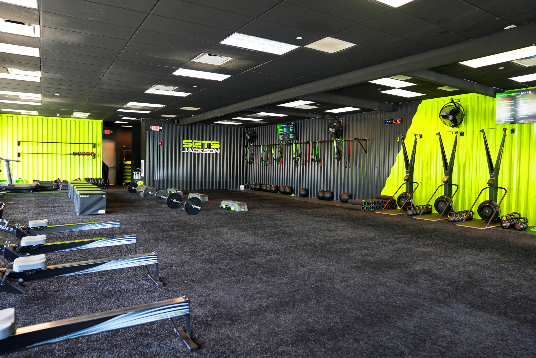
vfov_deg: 53.2
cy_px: 179
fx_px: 358
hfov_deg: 73.7
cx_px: 268
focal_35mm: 24
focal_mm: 24
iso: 400
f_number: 2.8
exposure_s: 1/60
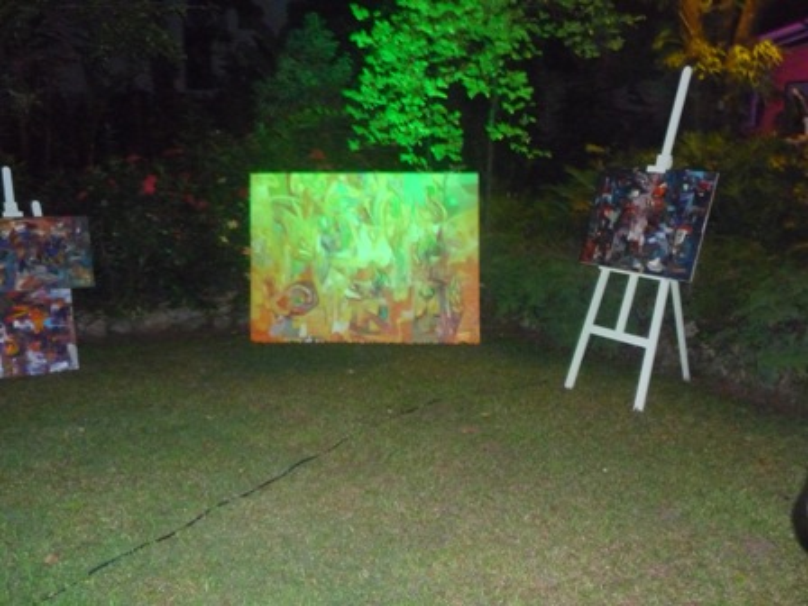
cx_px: 404
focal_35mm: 34
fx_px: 794
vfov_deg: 41.8
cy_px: 303
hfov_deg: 54.0
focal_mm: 5.6
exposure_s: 1/8
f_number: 3.6
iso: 1000
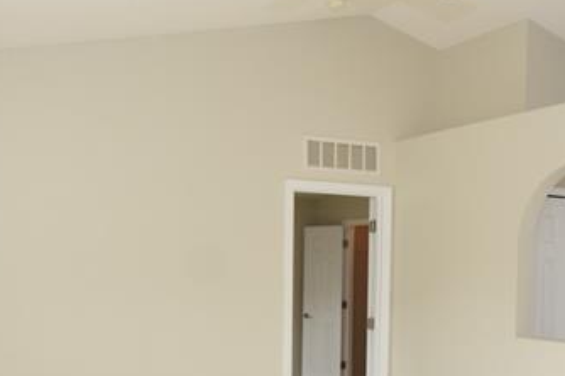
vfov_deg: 28.1
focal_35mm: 46
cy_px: 340
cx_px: 301
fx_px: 721
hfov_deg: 42.8
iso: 200
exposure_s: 1/100
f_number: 5
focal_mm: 10
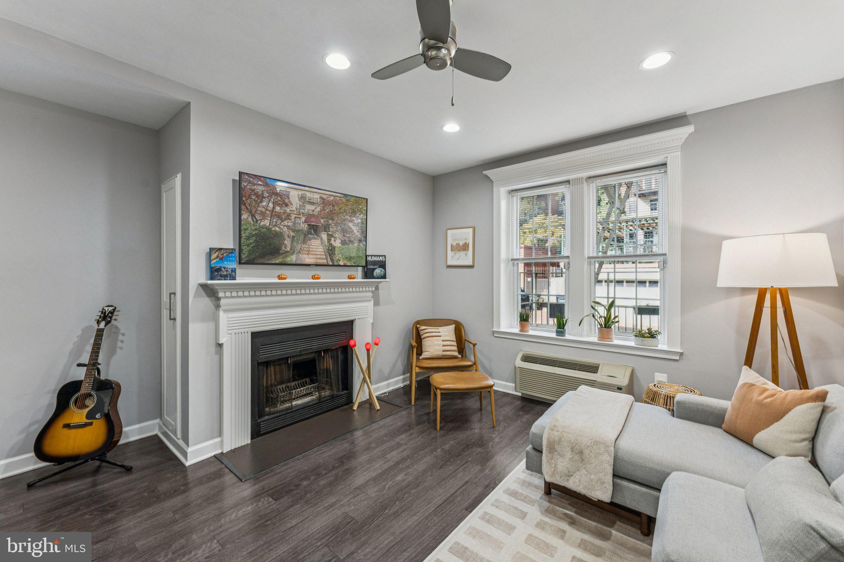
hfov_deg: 104.3
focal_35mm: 14
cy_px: 281
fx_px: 328
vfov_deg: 81.2
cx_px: 422
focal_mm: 14
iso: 200
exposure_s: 1/13
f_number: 8
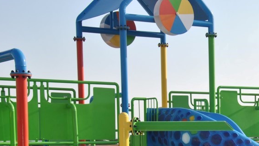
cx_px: 258
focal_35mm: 109
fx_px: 749
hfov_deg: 19.1
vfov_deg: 11.0
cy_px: 161
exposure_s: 1/200
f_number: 9
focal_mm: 34
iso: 100
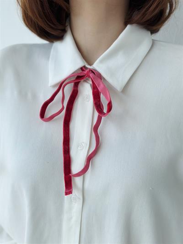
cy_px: 122
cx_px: 92
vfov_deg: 39.6
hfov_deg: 30.3
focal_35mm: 48
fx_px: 338
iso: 80
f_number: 1.78
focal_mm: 6.86
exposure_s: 1/1145
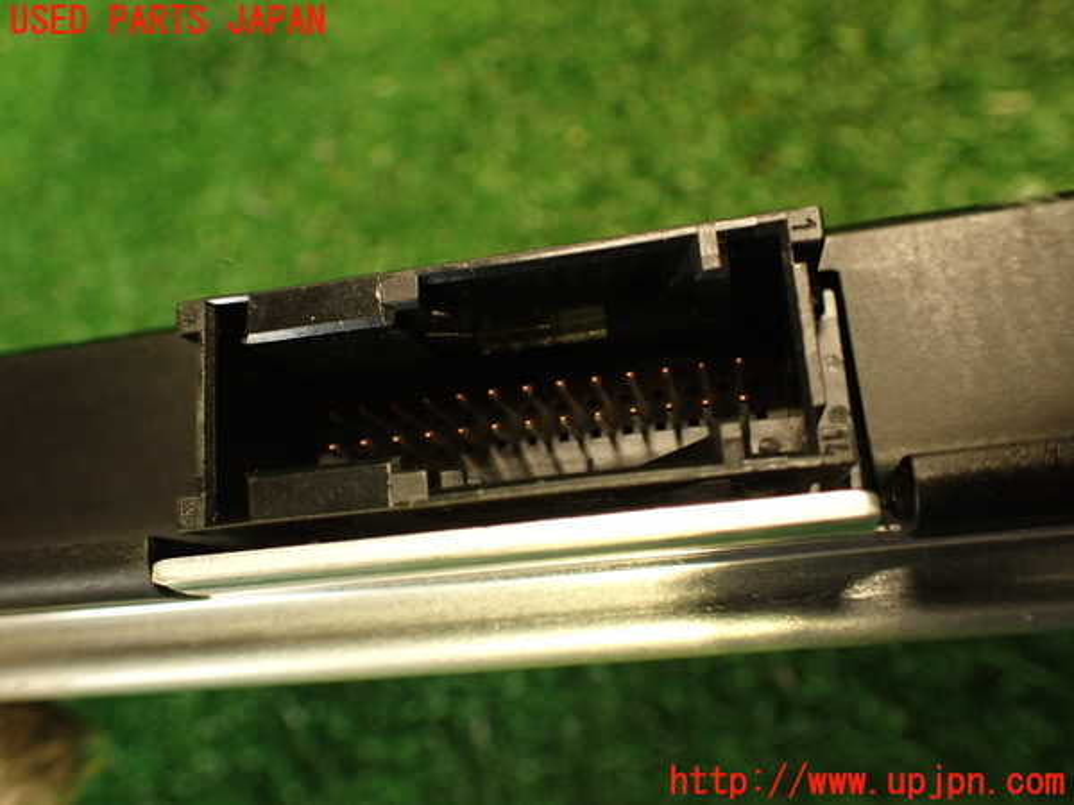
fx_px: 931
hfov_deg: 60.0
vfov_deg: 46.8
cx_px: 537
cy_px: 402
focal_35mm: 30
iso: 400
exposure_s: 1/30
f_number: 2.3
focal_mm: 5.4
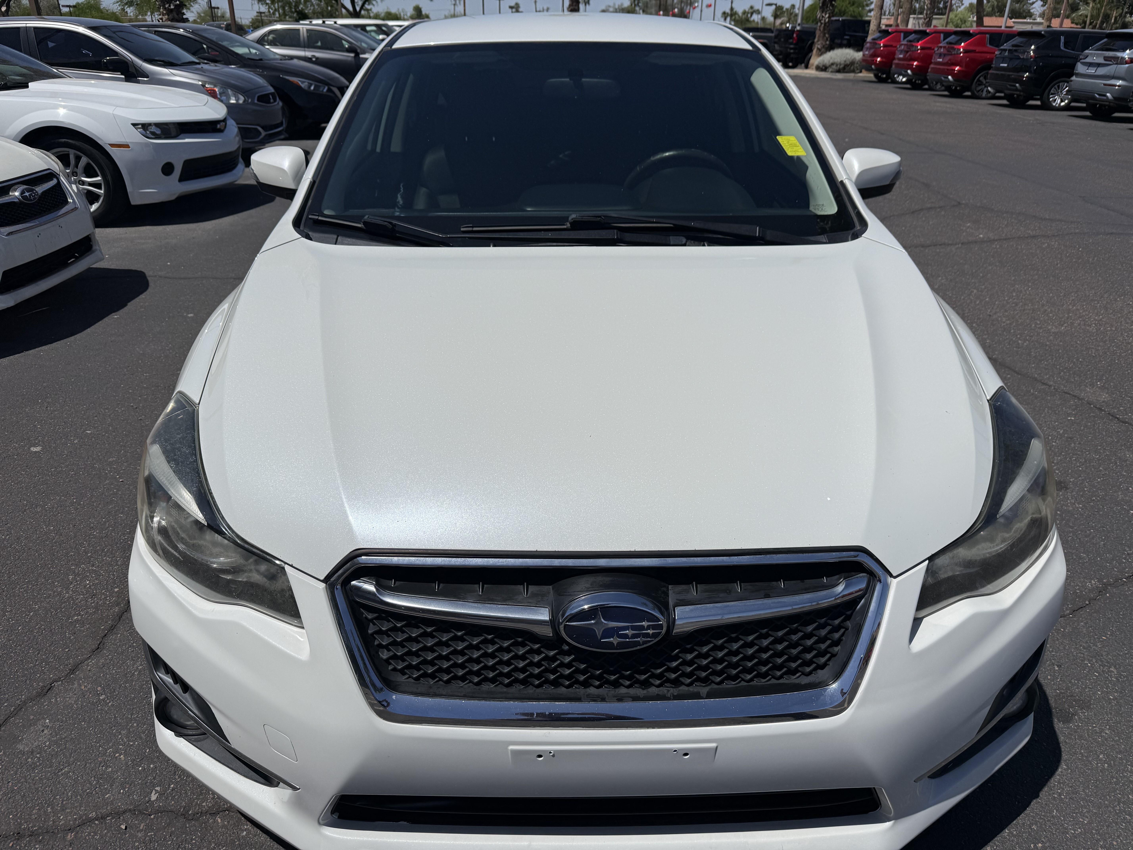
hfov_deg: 71.6
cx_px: 566
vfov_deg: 56.8
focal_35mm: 24
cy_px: 425
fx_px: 786
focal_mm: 6.76
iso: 64
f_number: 1.78
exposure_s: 1/14286
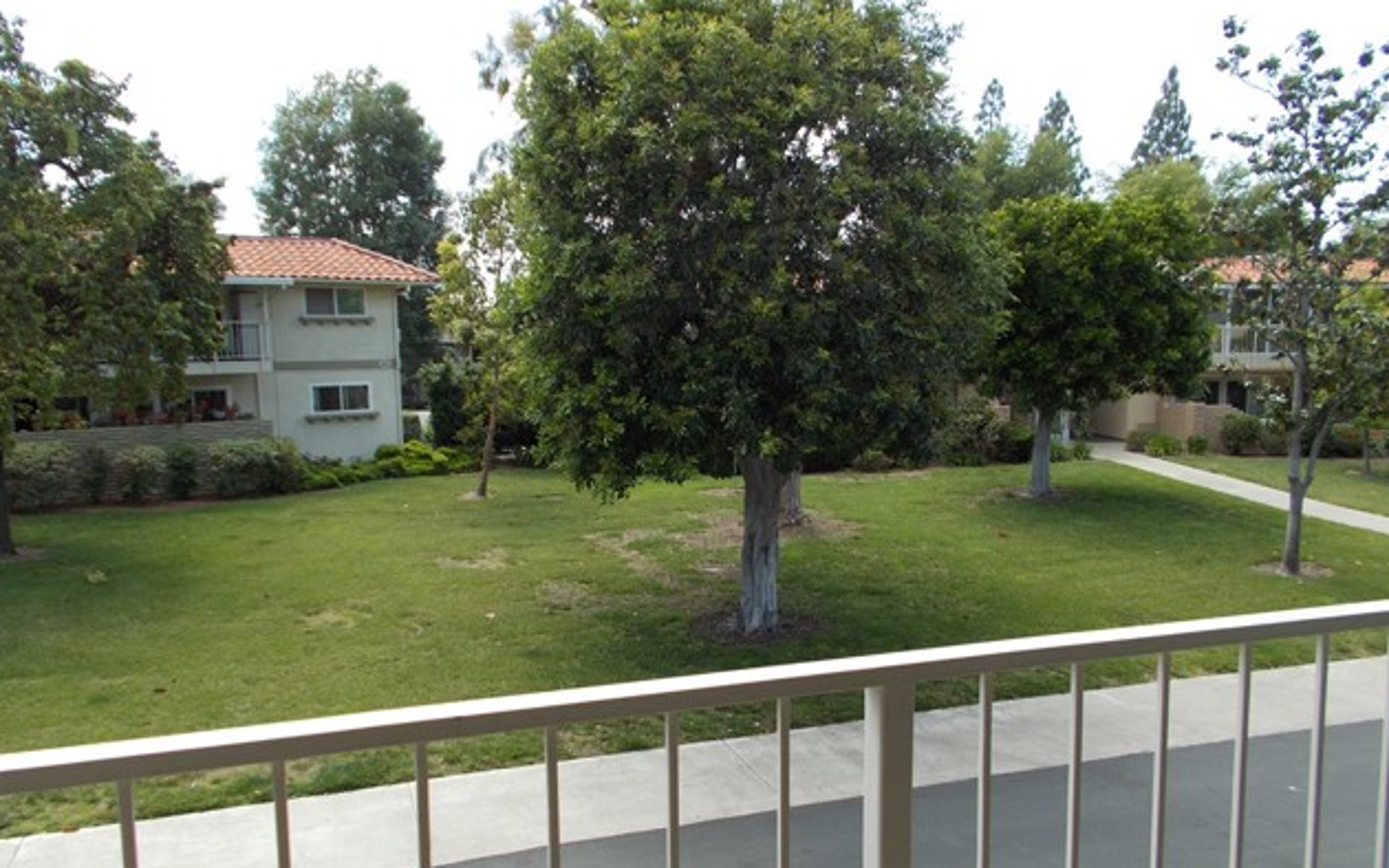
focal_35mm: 28
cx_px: 697
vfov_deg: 44.5
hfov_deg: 66.5
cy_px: 487
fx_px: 1060
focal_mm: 4.6
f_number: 3.2
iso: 80
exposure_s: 1/320
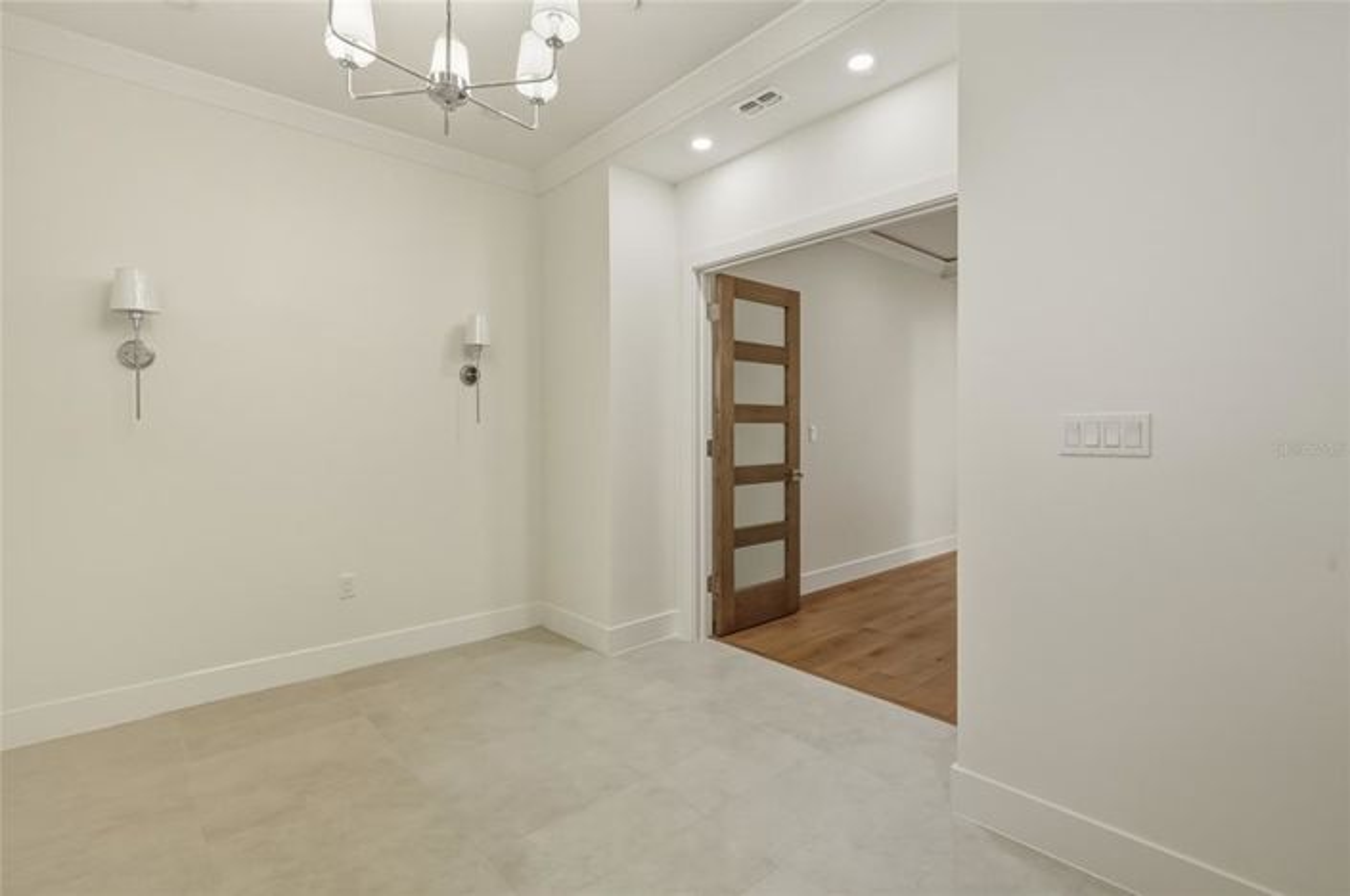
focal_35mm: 16
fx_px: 599
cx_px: 675
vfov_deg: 73.6
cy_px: 448
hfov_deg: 96.8
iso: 400
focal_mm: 16
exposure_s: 1/400
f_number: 9
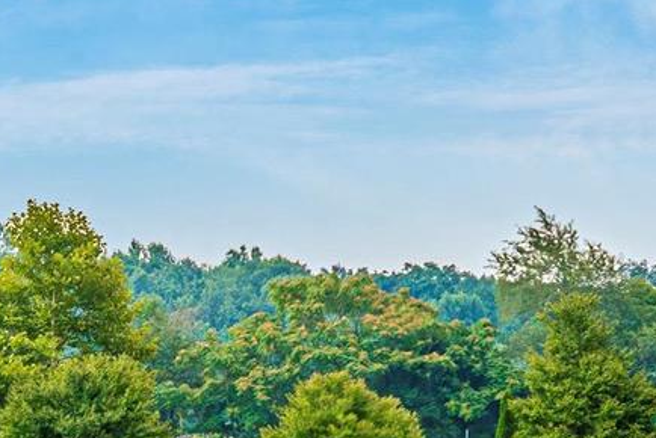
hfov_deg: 4.1
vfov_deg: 2.8
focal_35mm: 495
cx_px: -594
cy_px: 392
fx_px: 9026
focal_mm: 105
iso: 250
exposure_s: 1/200
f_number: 9
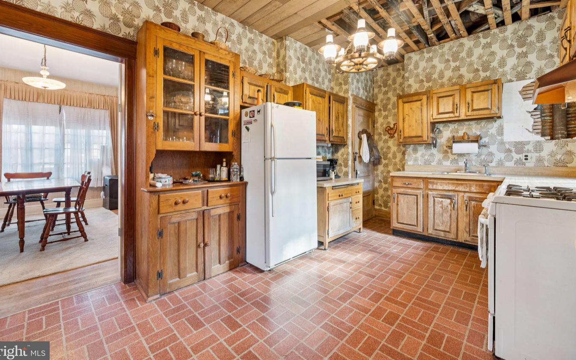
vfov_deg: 74.6
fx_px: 235
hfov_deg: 101.5
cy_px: 161
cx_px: 287
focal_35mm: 15
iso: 400
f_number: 7.1
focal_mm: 14
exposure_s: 1/6
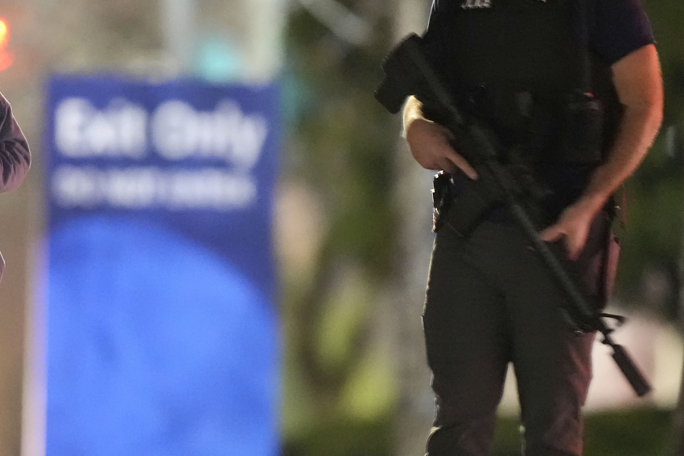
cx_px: 202
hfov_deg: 1.9
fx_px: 20290
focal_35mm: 1068
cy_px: 174
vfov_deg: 1.3
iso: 8000
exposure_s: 1/15
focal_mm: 400
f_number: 2.8
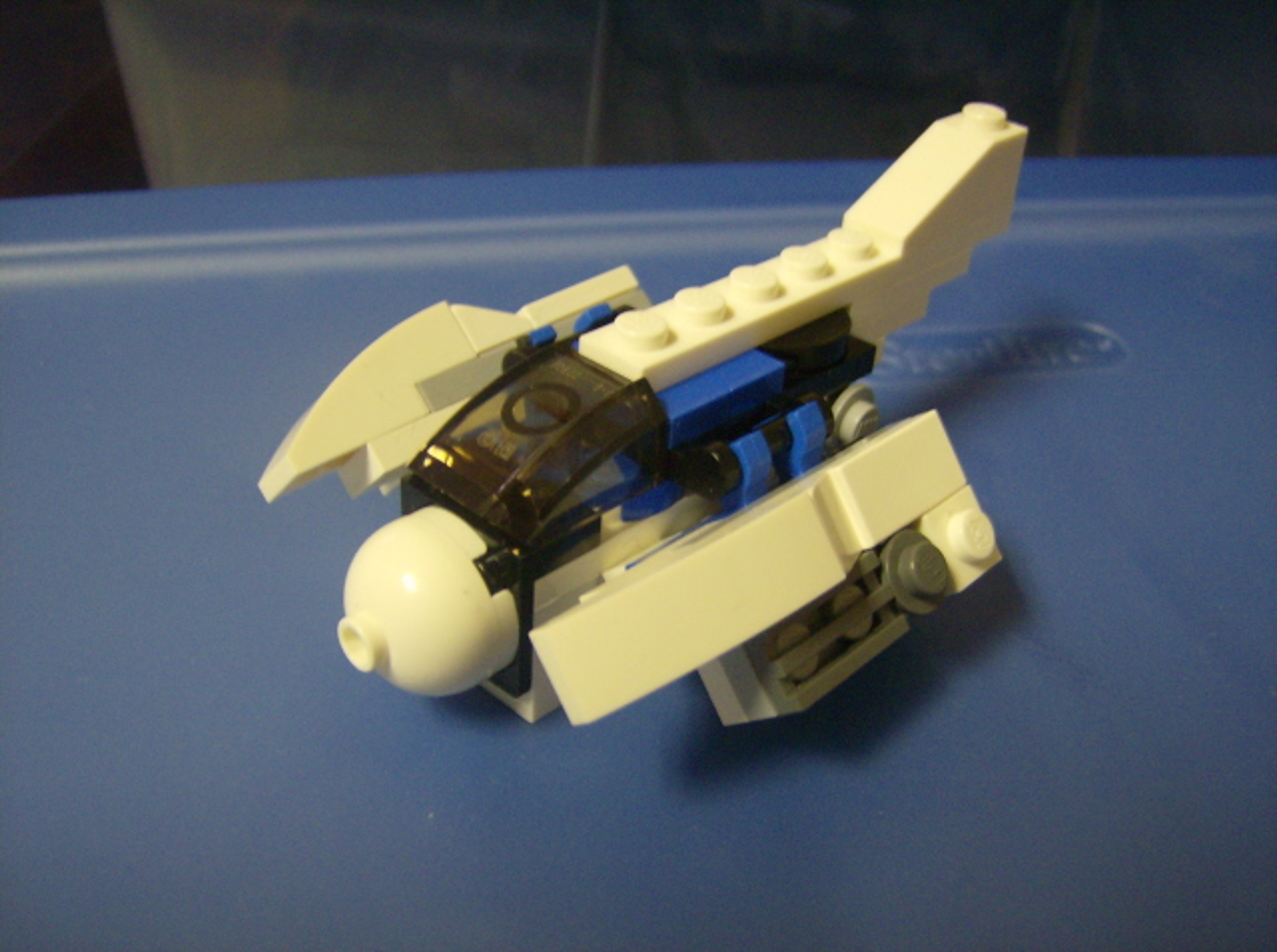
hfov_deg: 51.5
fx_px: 1325
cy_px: 476
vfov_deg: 39.5
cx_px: 638
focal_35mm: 36
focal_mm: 6
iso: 200
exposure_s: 1/7.73
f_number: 2.8
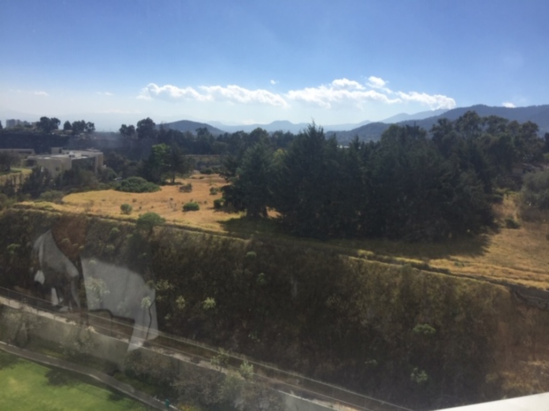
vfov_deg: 48.2
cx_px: 274
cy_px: 206
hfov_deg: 61.7
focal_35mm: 29
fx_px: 460
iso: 32
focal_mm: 4.15
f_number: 2.2
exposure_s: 1/2825
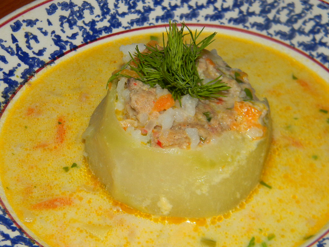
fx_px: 789
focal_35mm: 83
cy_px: 124
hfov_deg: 23.6
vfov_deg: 17.8
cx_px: 164
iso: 200
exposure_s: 1/30
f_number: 9
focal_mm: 15.1
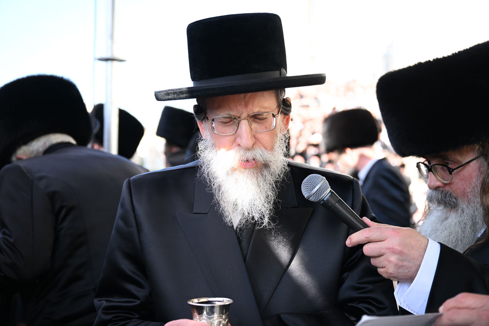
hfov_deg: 39.6
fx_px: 679
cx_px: 244
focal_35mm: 50
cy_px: 163
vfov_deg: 27.0
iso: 250
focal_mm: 50
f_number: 3.5
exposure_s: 1/400
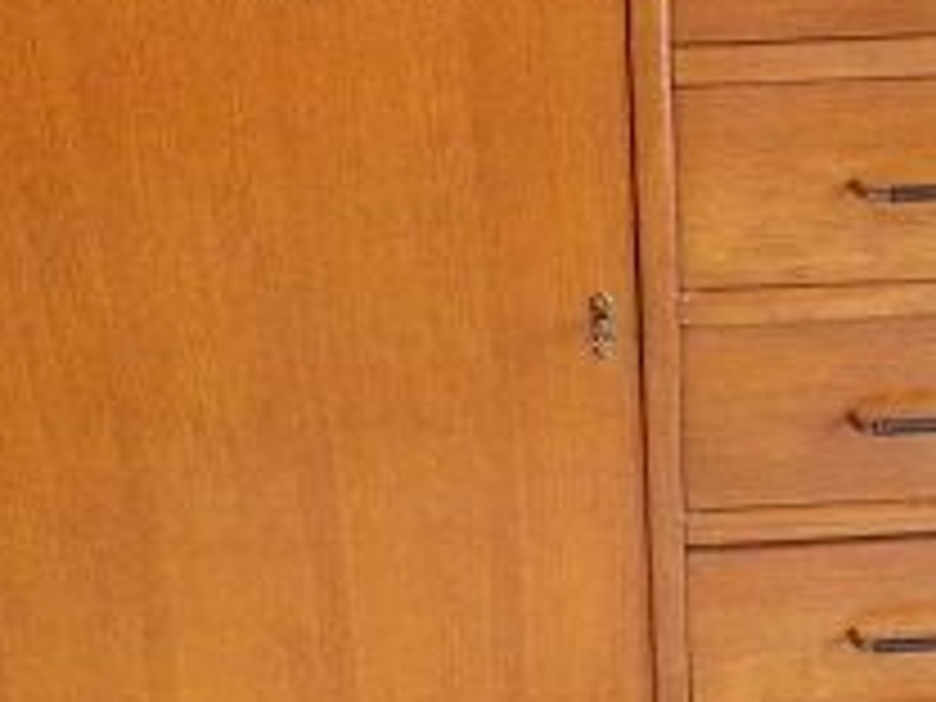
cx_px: 747
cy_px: 410
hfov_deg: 24.9
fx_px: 2082
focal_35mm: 77
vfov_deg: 19.1
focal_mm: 4.3
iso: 471
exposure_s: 1/17
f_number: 3
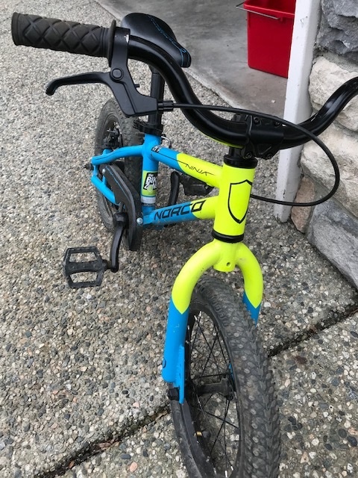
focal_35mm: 28
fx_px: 386
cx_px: 179
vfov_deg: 63.4
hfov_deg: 49.7
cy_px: 239
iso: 20
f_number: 1.8
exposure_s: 1/449
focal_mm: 3.99
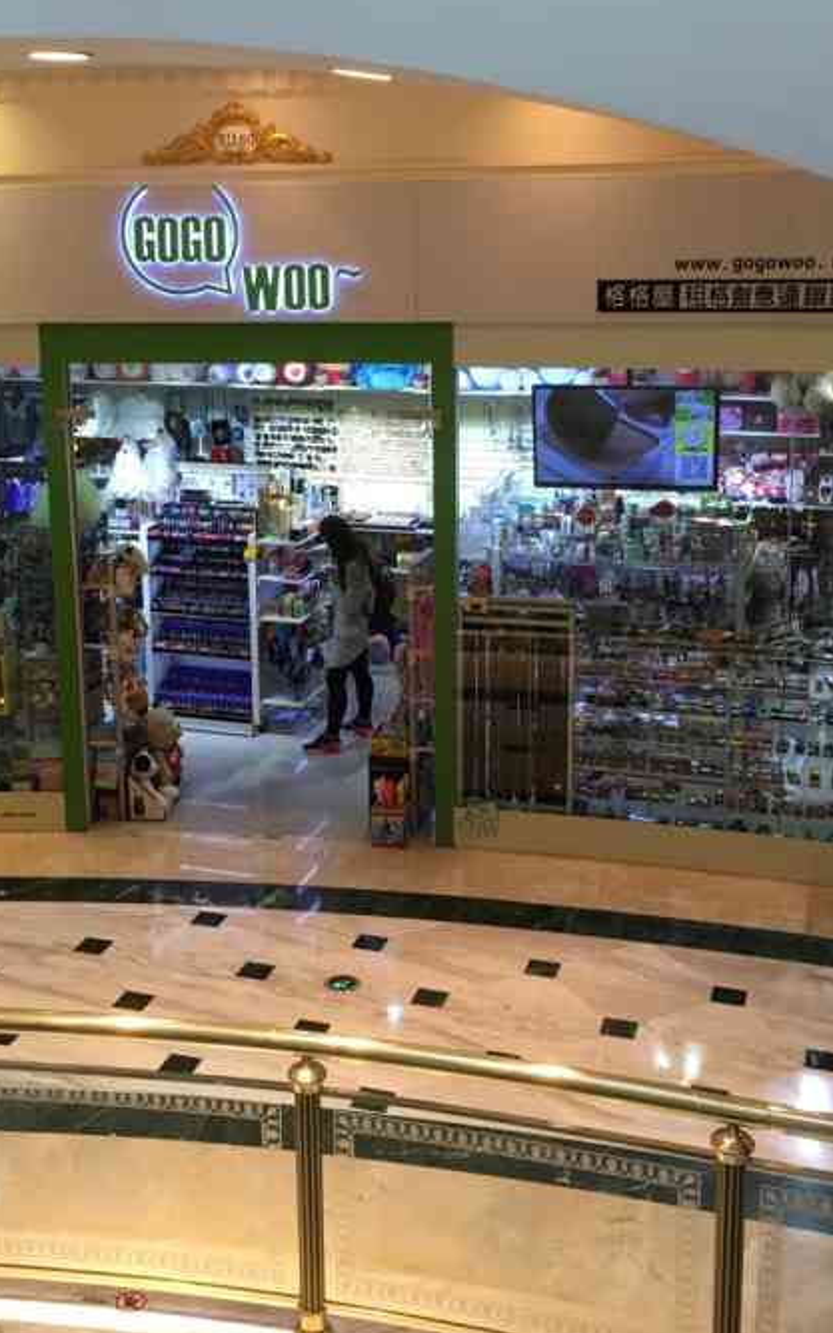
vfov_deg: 46.0
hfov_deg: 29.8
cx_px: 336
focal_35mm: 43
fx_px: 1562
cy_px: 539
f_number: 2.2
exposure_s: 1/33
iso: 40
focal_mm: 4.15
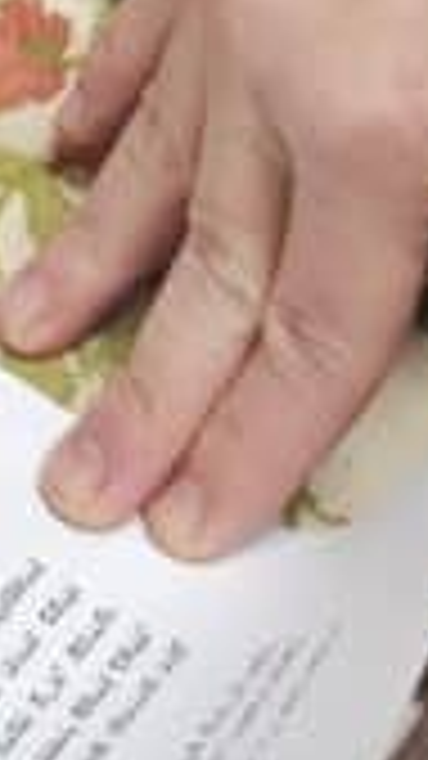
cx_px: -658
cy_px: -594
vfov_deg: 12.9
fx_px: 3068
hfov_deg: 7.4
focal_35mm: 152
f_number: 1.8
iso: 320
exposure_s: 1/100
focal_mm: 5.4
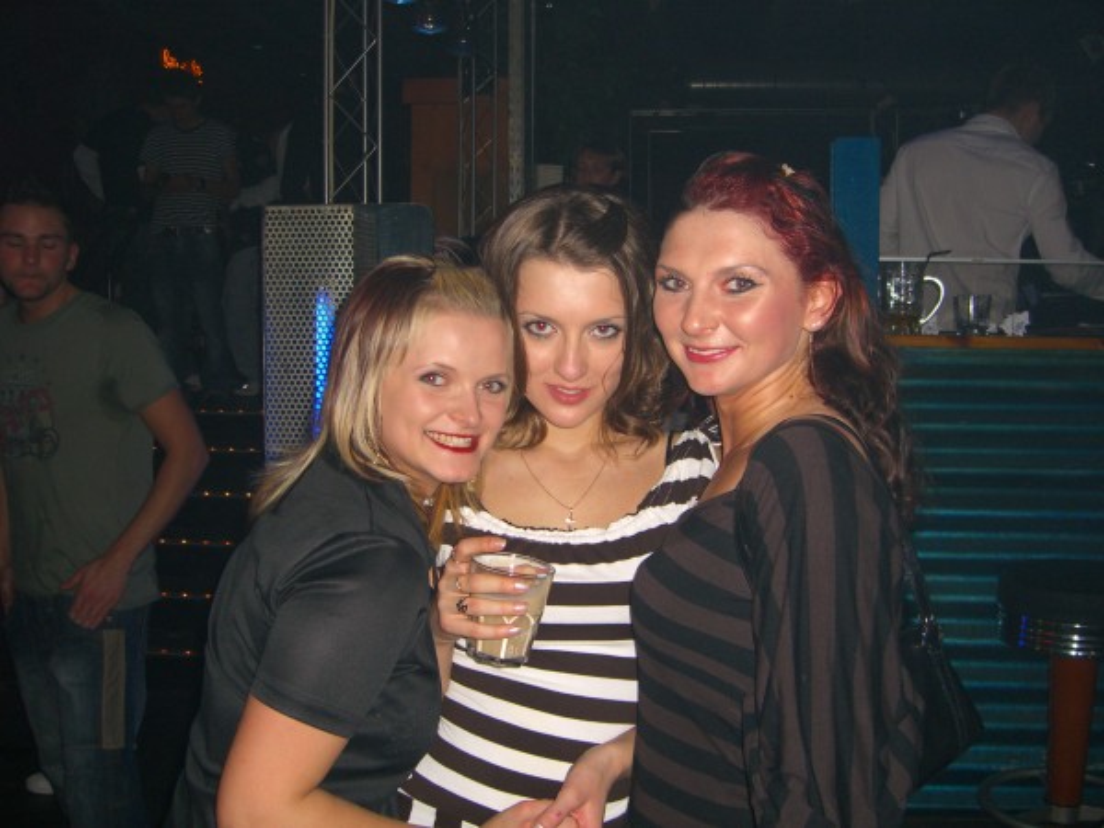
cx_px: 552
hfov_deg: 49.0
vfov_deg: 37.7
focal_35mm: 38
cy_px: 414
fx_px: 1212
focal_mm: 7.9
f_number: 2.8
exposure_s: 1/60
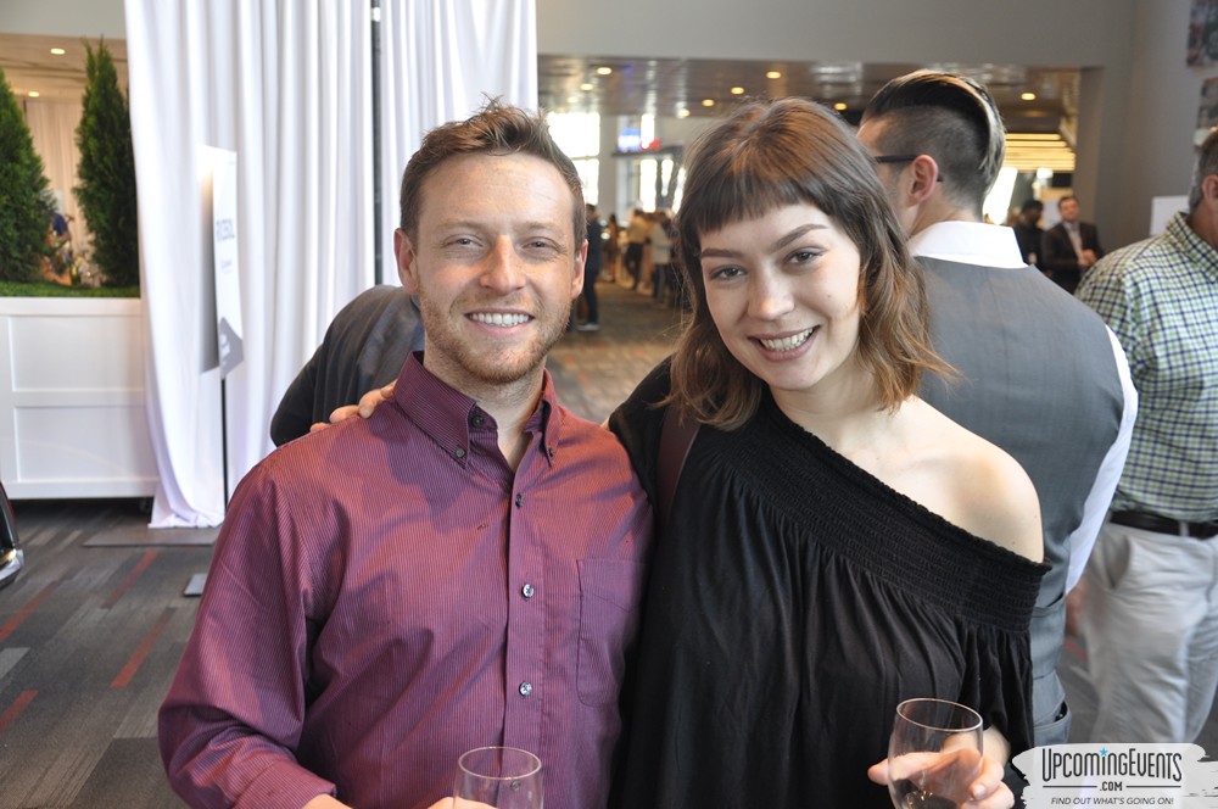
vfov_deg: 34.1
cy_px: 404
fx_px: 1318
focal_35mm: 39
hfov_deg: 49.6
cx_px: 609
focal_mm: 26
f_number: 5
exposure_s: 1/15
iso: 400
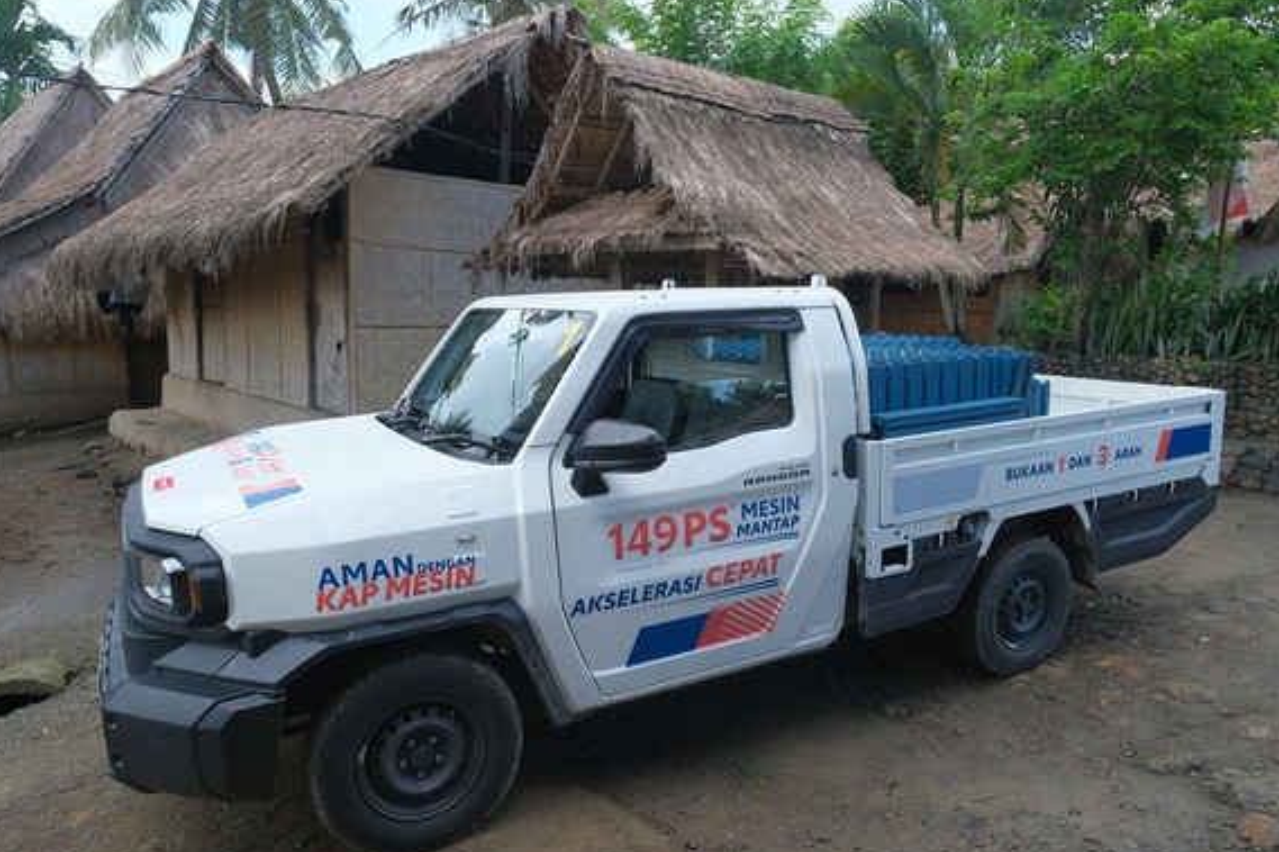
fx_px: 852
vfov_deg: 53.1
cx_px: 645
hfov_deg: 73.8
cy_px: 435
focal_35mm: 24
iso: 400
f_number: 5.6
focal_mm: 14
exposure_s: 1/320
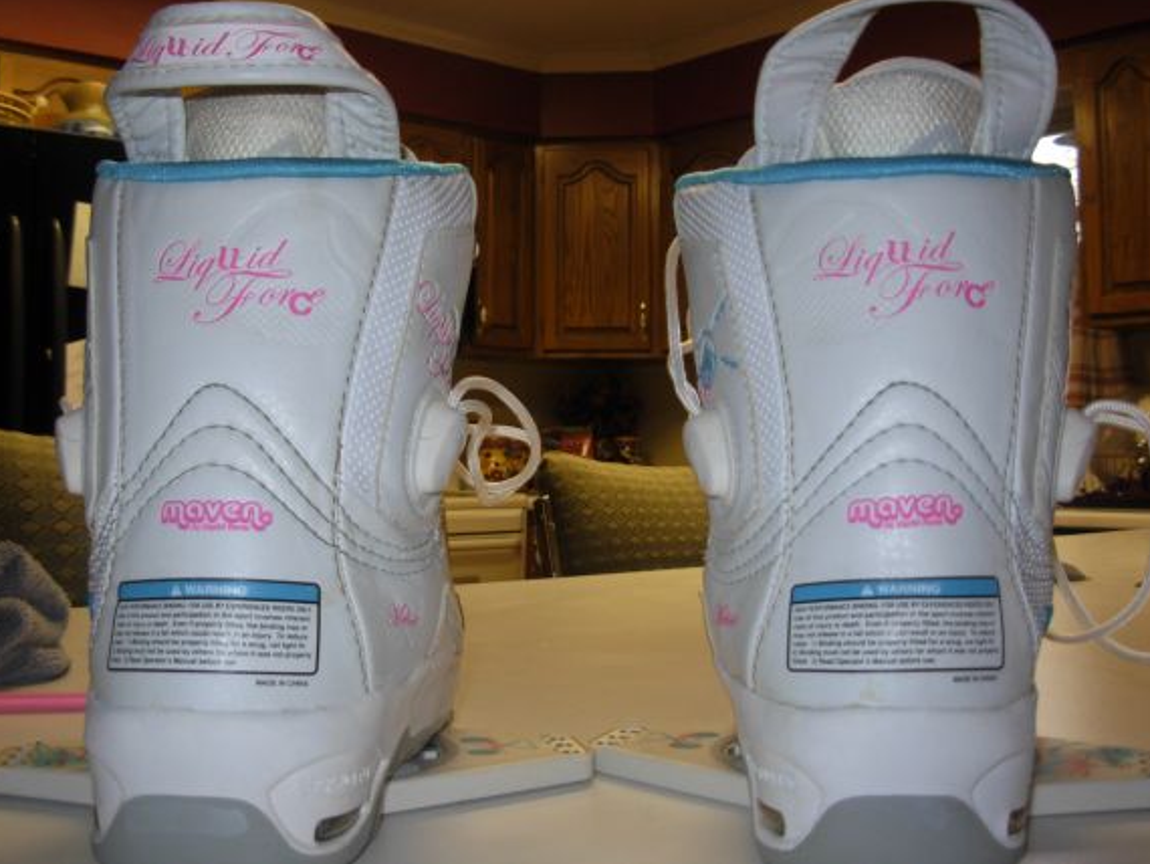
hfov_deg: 46.8
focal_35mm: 40
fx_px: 1329
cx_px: 561
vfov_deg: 36.0
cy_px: 412
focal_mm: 6.3
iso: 129
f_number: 2.9
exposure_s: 1/20.1
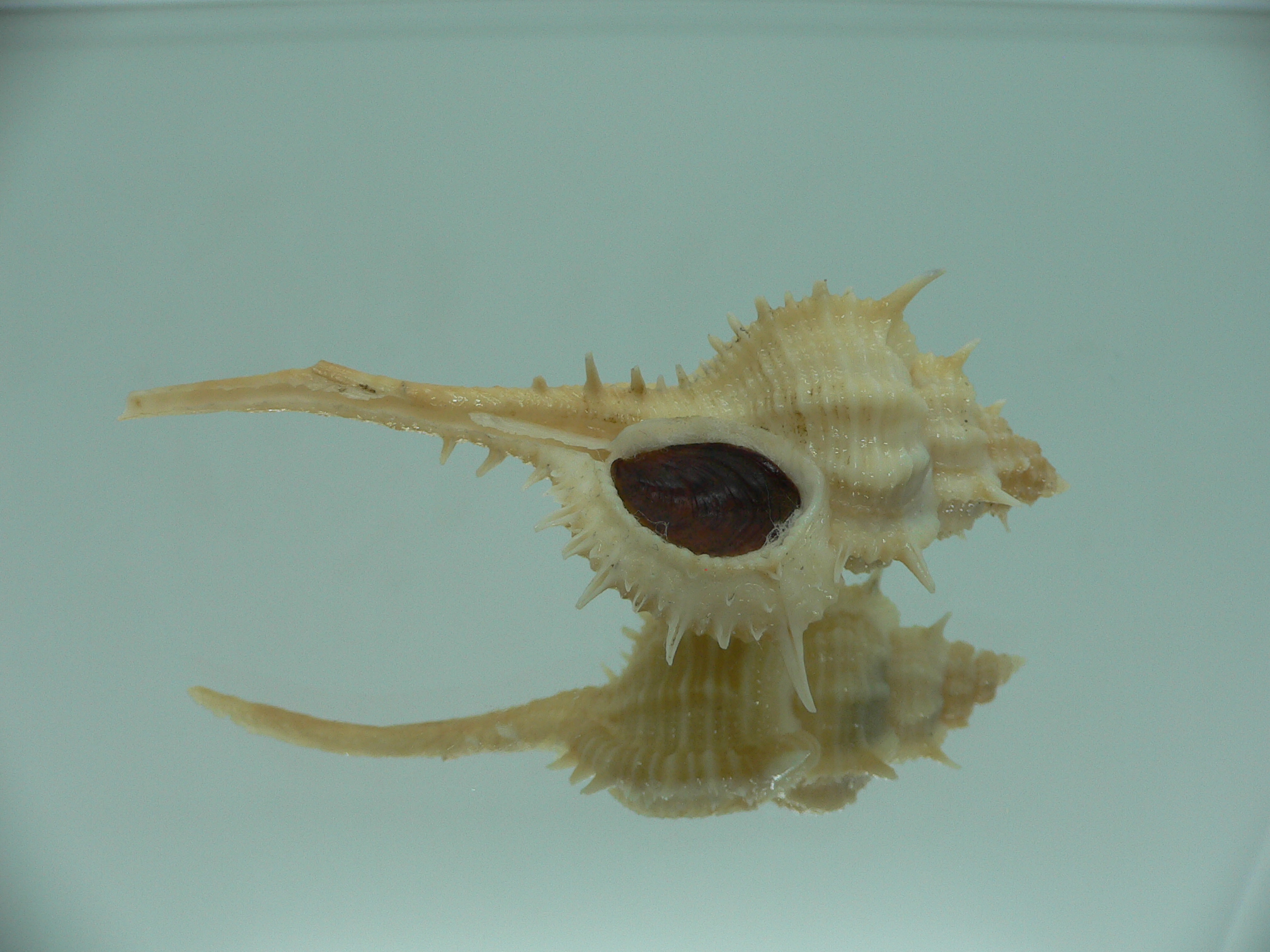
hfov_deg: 52.6
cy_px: 476
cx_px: 635
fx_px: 1284
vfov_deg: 40.7
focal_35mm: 35
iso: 80
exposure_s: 1/60
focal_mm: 4.6
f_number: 2.8
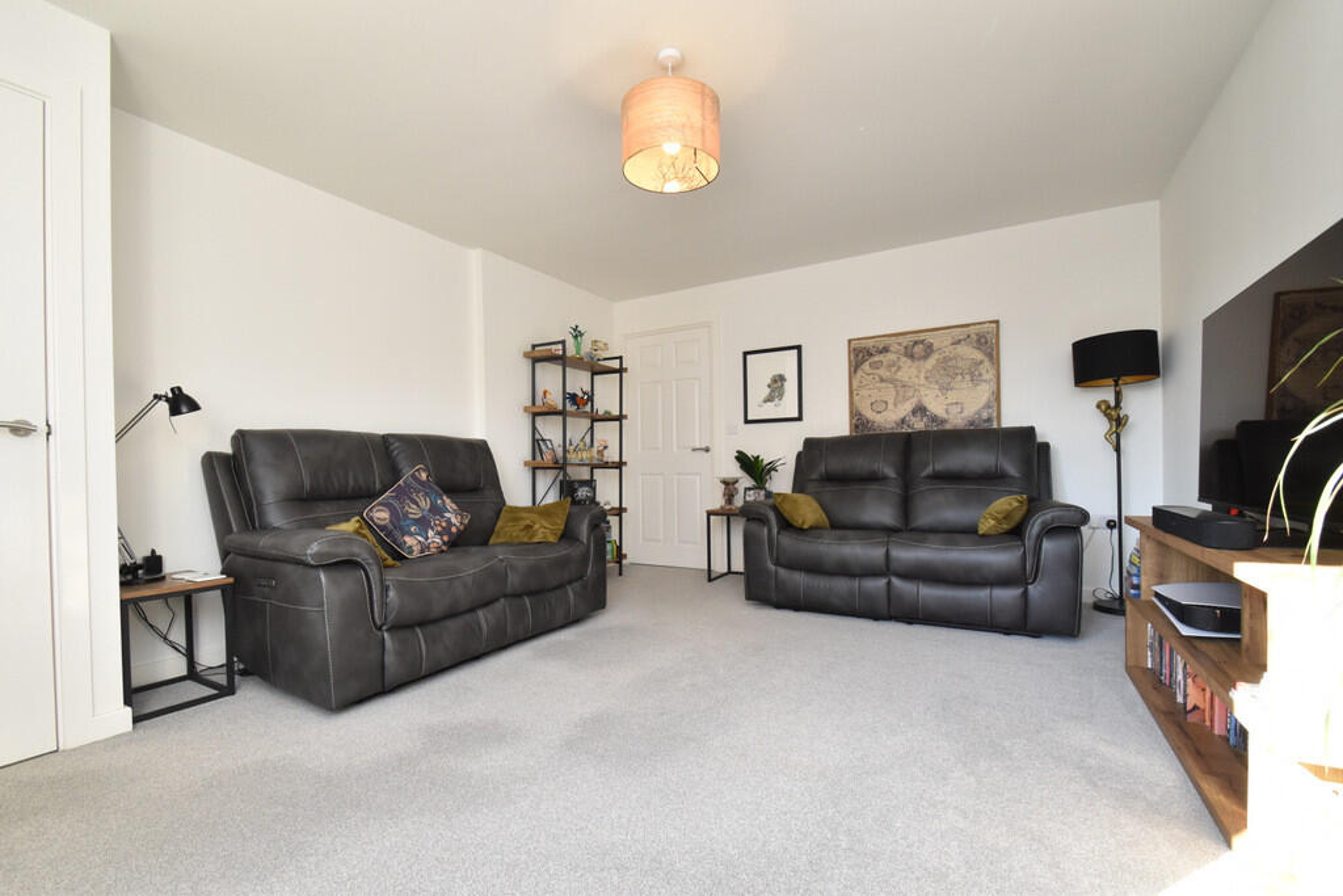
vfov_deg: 77.3
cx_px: 672
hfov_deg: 100.4
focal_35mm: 15
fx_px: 560
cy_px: 448
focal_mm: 10
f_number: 8
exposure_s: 1/60
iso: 1000
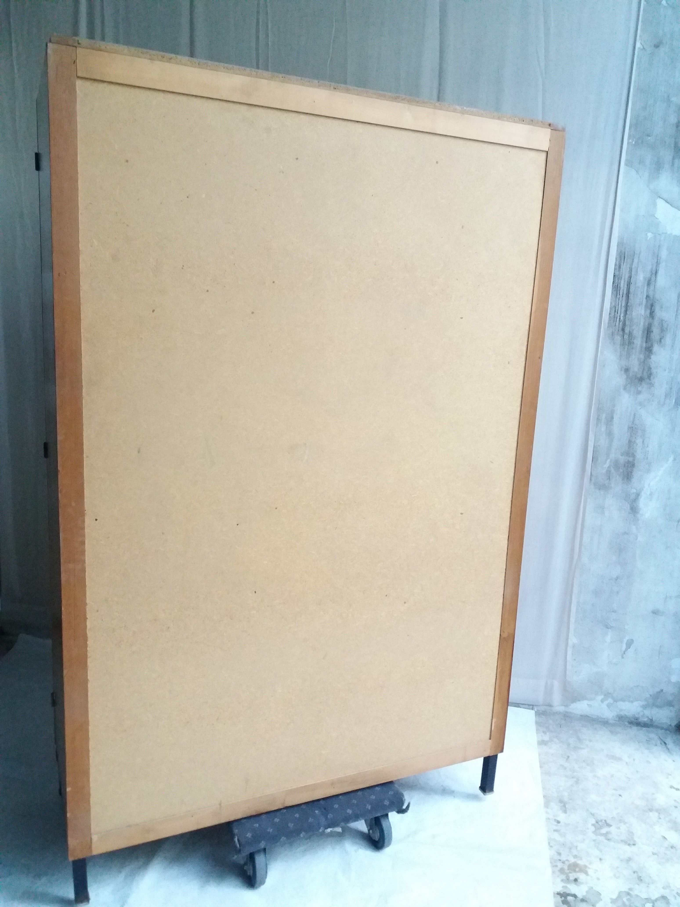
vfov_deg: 63.4
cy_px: 454
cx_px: 340
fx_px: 733
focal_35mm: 28
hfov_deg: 49.7
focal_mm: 3.7
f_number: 1.9
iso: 500
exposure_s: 1/17
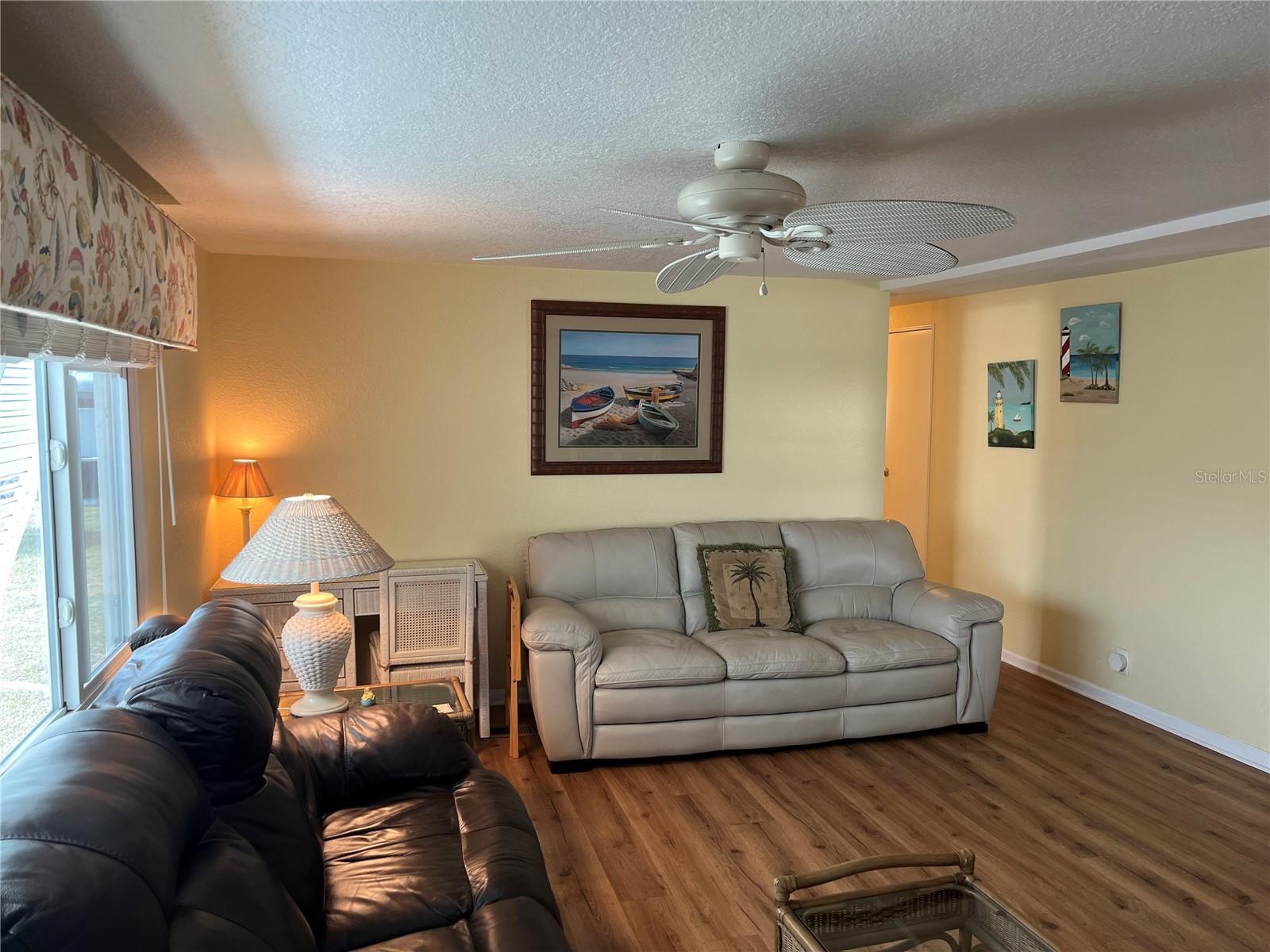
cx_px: 635
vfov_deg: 53.1
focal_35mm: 26
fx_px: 954
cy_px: 476
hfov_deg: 67.3
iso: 64
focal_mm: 5.1
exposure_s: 1/60
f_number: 1.6
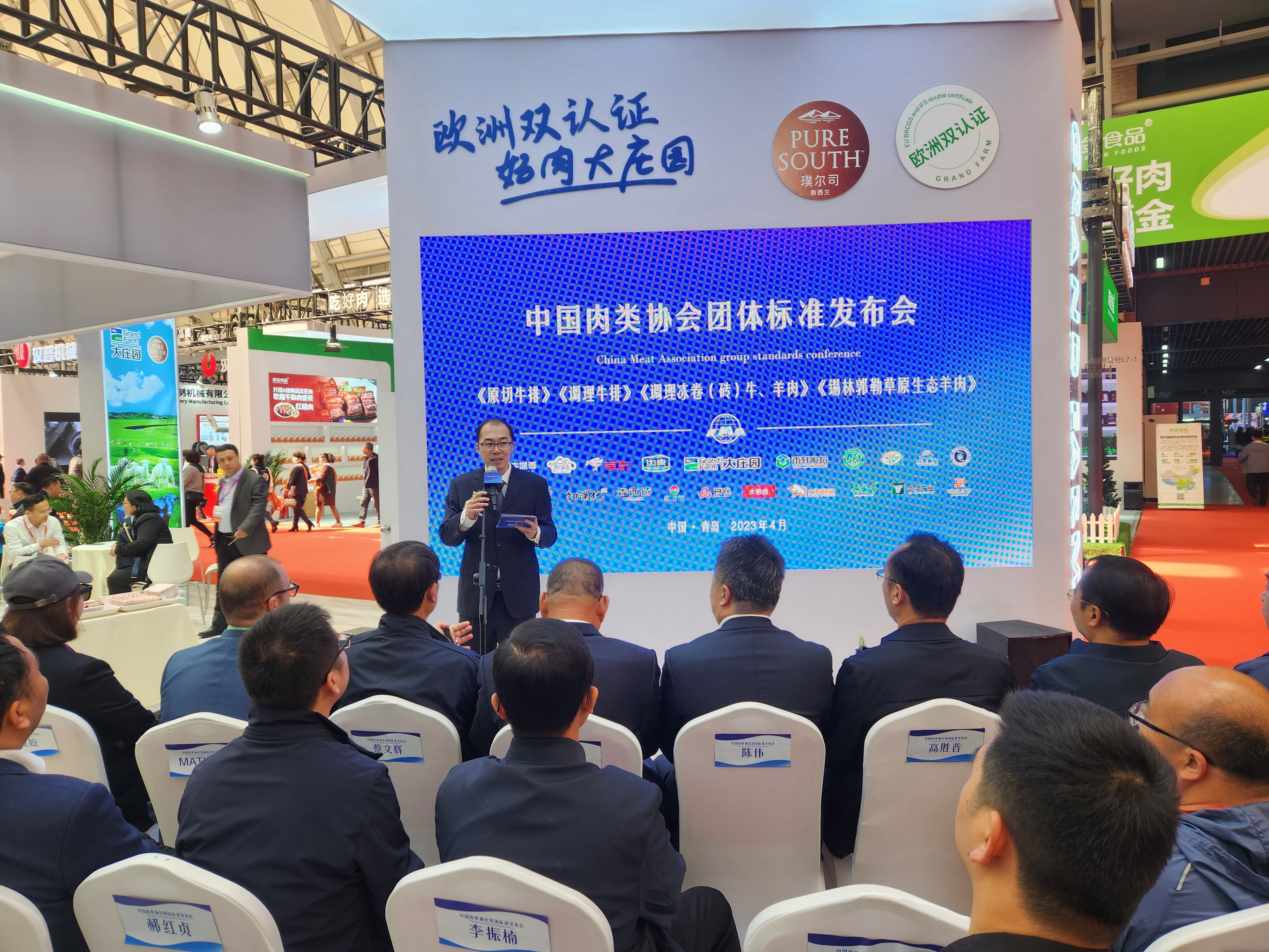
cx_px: 634
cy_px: 476
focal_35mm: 23
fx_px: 843
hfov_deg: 73.9
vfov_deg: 58.9
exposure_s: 1/52
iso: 25
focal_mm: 5.4
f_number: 1.8
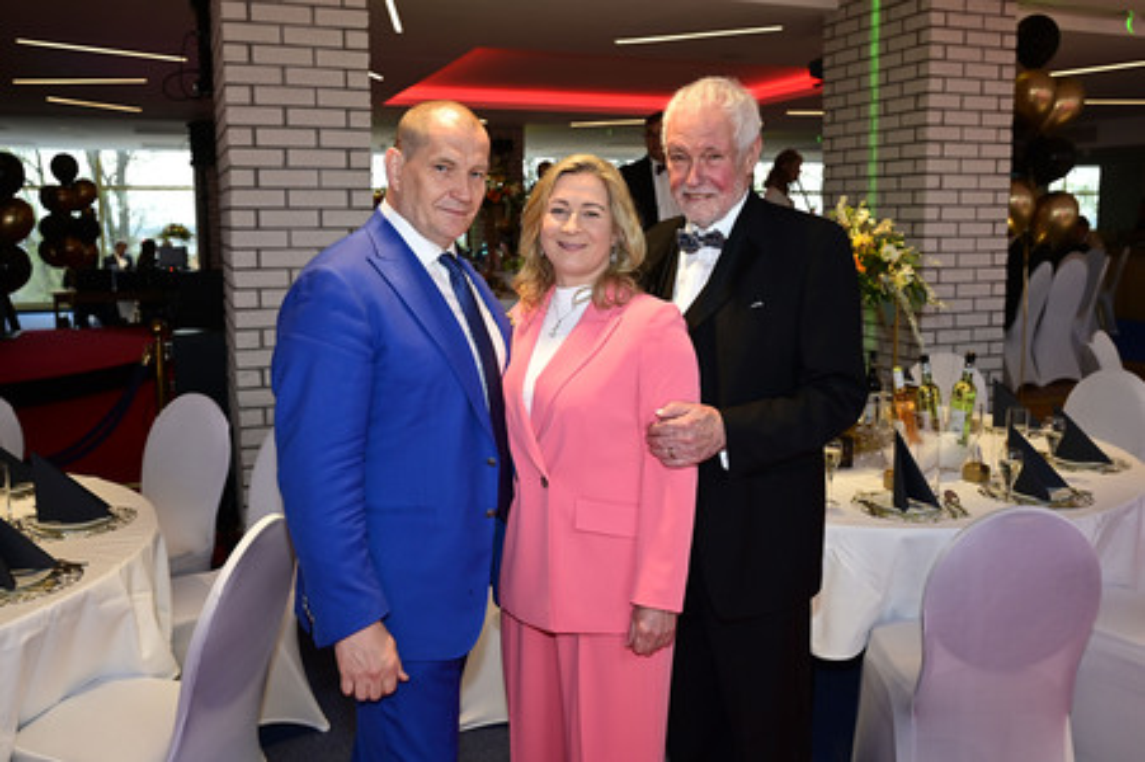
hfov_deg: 63.7
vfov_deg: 44.9
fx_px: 922
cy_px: 381
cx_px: 572
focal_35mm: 29
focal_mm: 29
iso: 1250
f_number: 4.5
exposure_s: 1/200
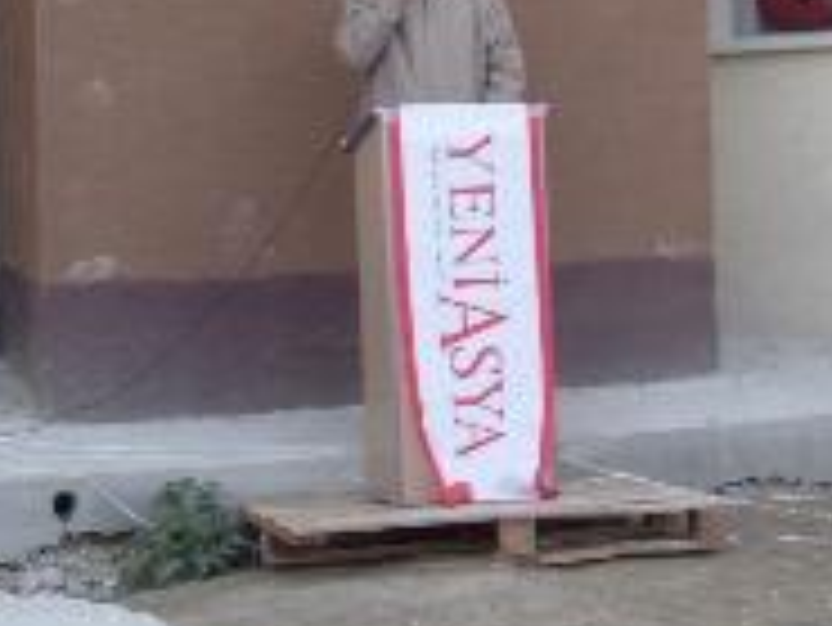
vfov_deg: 17.8
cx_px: 621
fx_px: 1972
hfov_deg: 23.6
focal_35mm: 82
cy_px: 88
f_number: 7
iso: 80
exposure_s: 1/60
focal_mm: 6.3
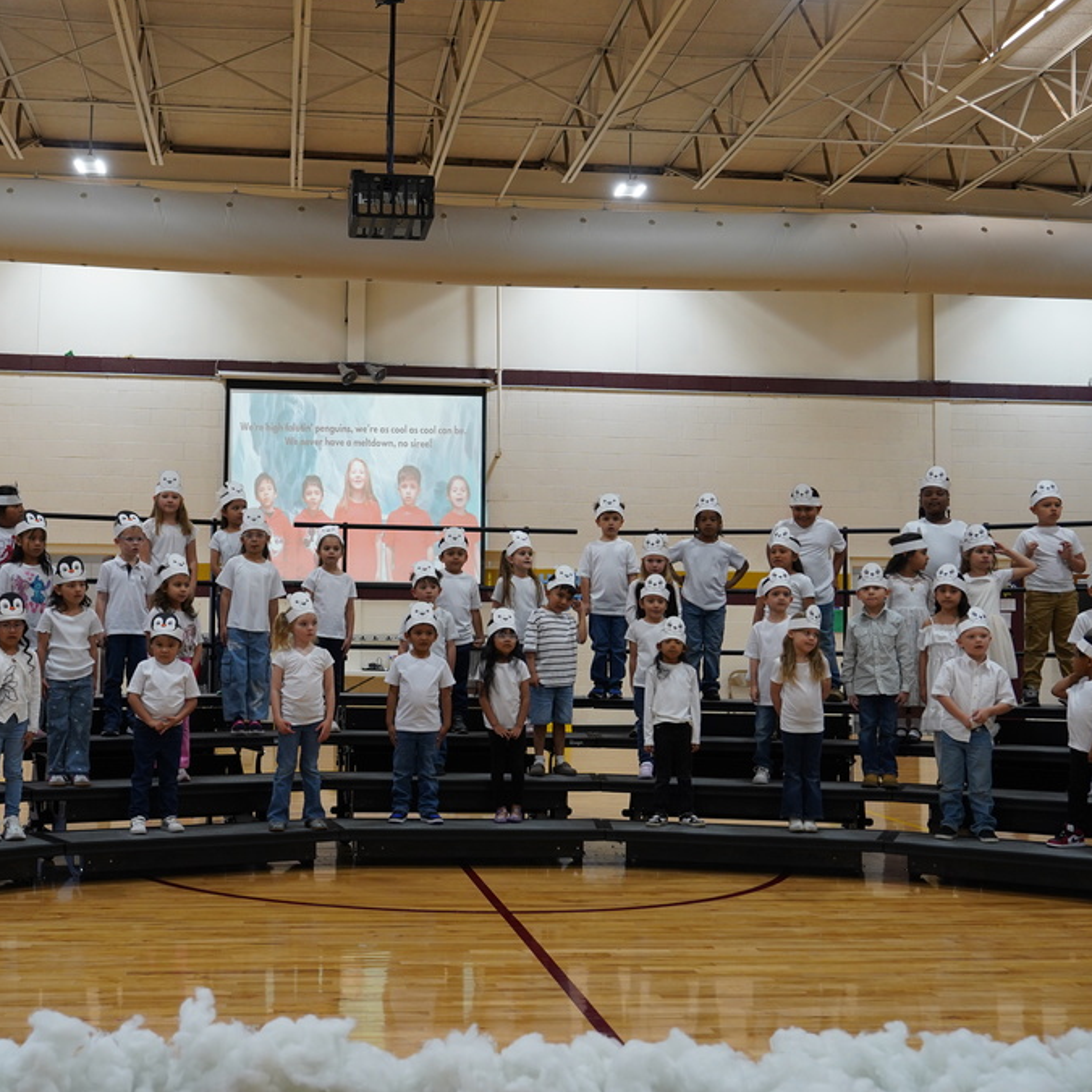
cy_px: 544
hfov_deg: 41.7
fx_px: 1428
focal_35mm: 40
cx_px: 434
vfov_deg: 41.9
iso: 1600
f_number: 4
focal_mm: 31
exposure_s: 1/160
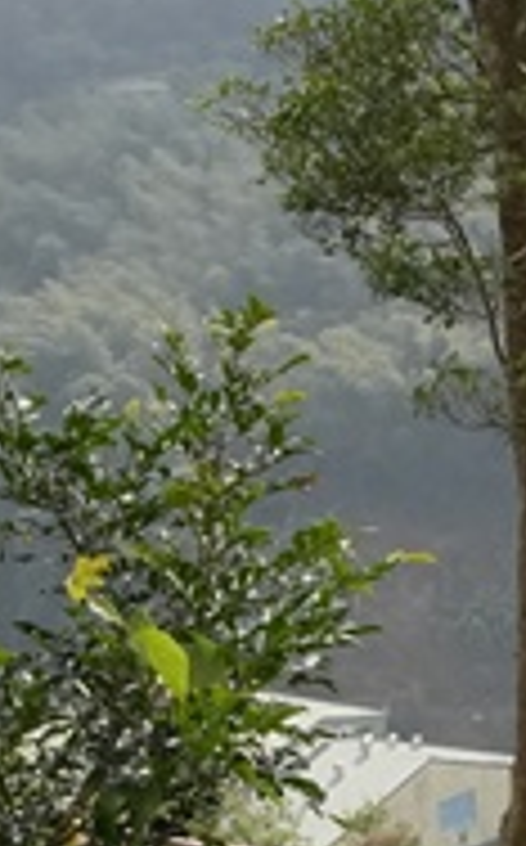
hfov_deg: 5.1
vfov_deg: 8.2
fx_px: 5803
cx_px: 1137
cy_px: 1073
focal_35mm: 252
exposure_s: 1/3200
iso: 2500
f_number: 10
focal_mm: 45.4
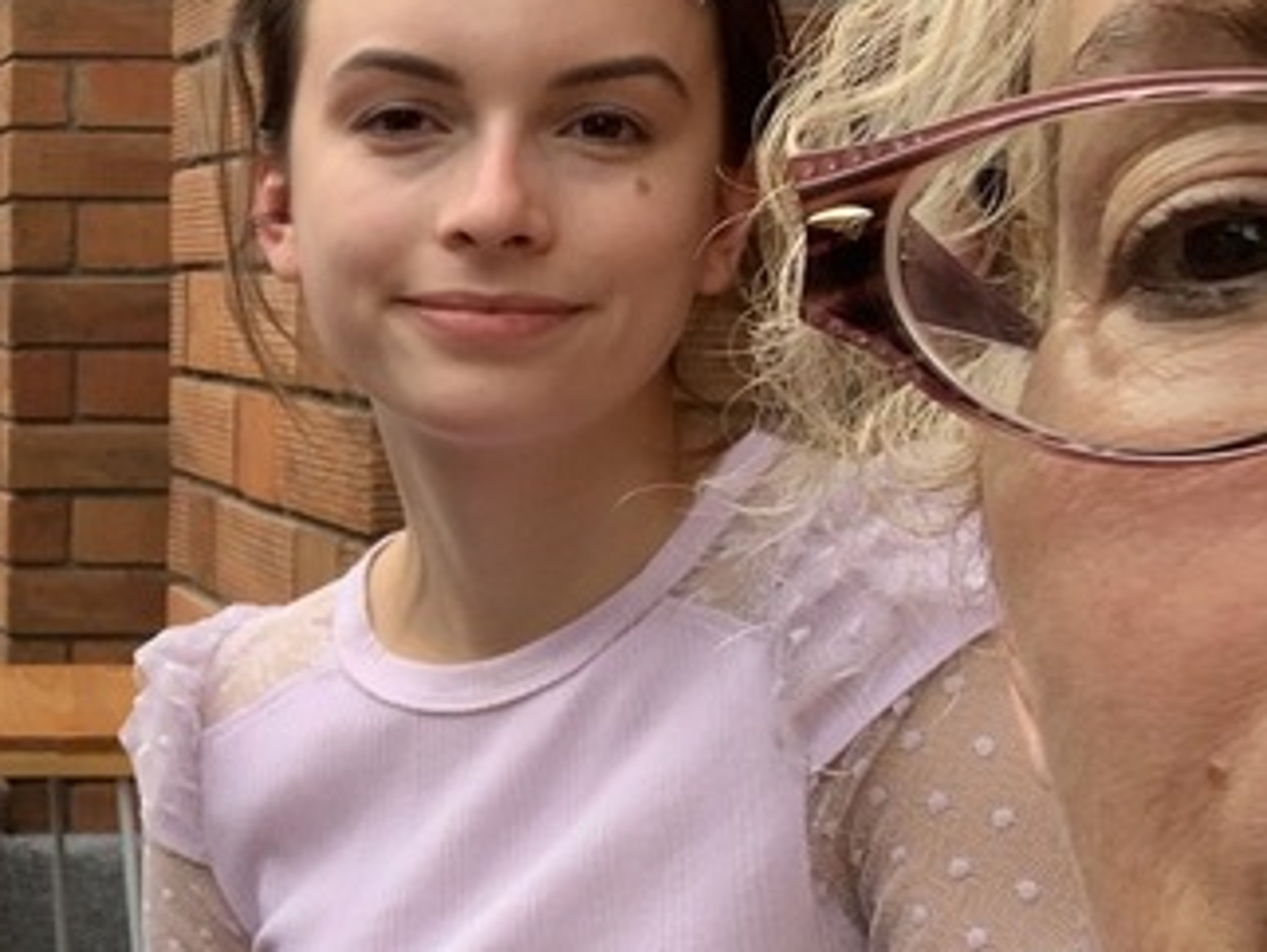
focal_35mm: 90
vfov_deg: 16.4
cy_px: 370
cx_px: -155
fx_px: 3297
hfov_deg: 20.6
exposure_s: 1/121
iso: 50
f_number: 2.2
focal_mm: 2.87
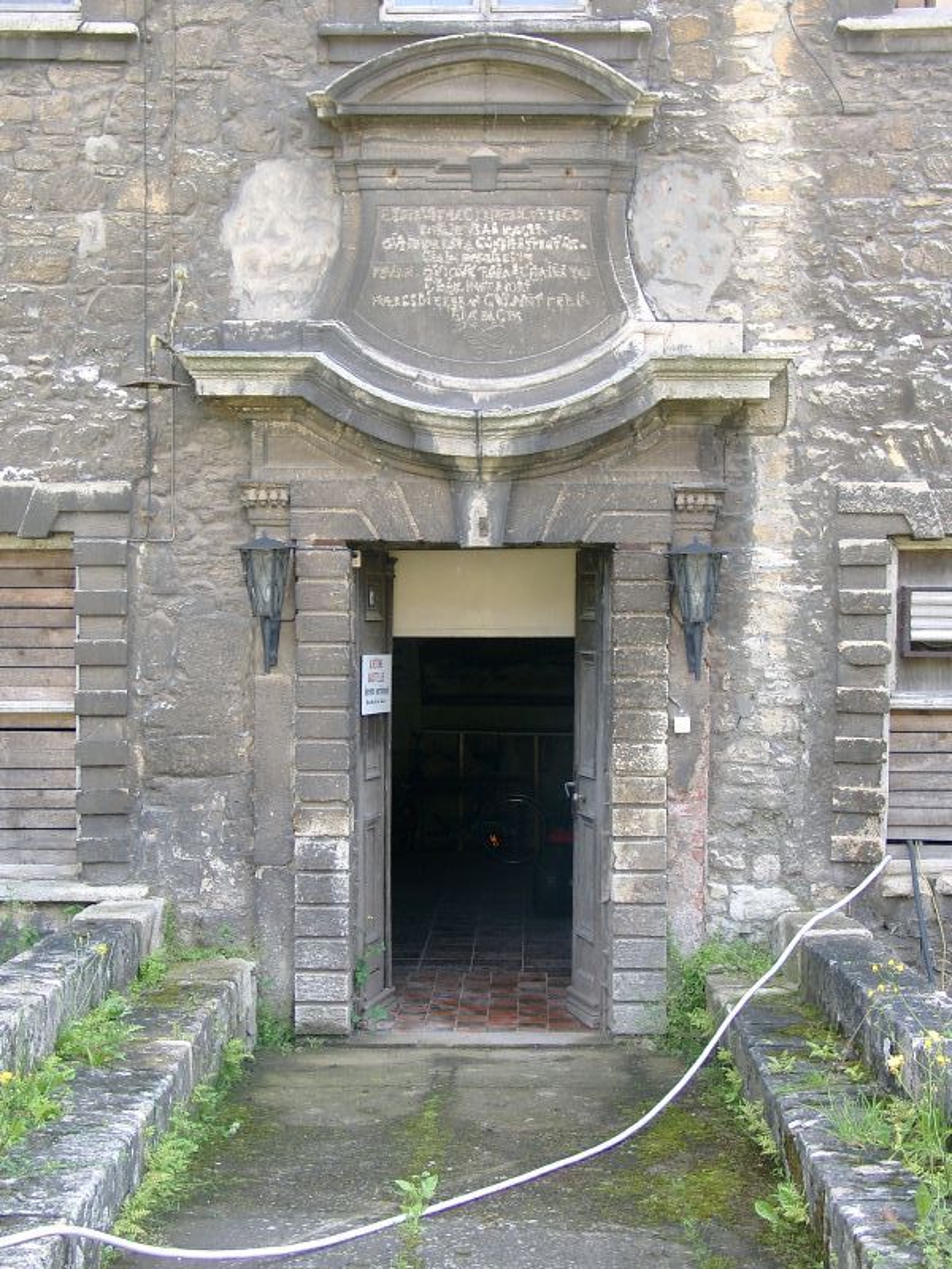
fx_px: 2200
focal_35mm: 60
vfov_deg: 32.2
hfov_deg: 24.4
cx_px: 476
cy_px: 634
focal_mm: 12.52
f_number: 2.8
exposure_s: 1/117
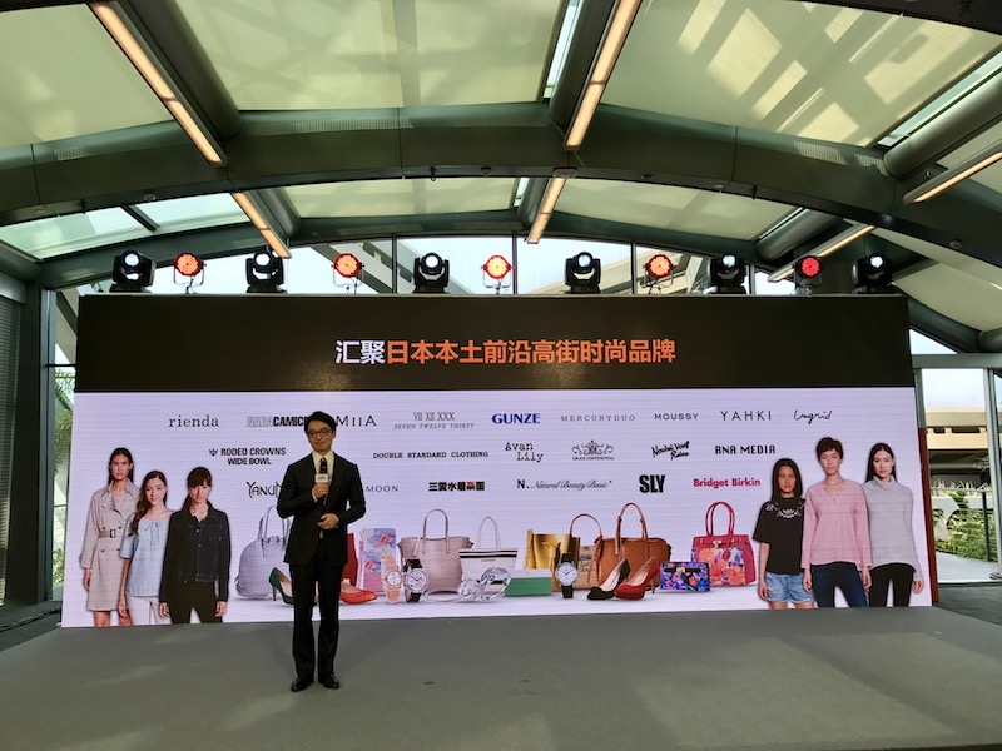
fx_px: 810
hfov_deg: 63.4
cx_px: 501
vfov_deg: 49.7
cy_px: 376
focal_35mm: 28
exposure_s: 1/120
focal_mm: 3.99
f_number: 1.8
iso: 25
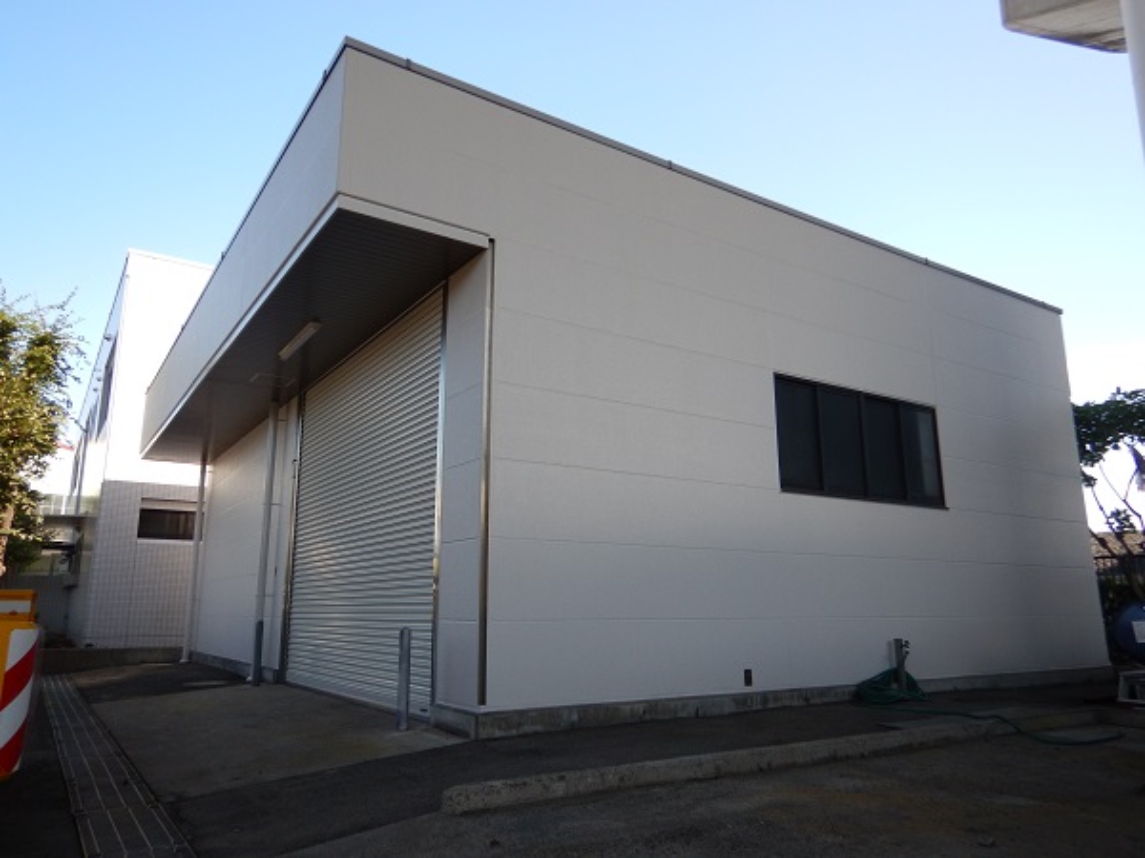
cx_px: 572
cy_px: 429
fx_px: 794
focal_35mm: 24
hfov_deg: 71.6
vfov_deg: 56.8
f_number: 2.8
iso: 125
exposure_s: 1/400
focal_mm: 4.3
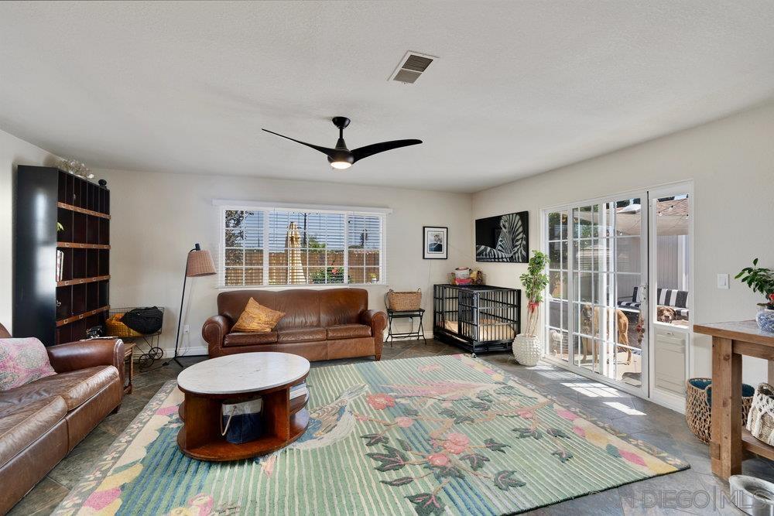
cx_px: 387
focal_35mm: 16
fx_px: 344
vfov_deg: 73.8
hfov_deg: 96.7
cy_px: 258
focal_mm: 16
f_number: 5.6
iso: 160
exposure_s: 1/10
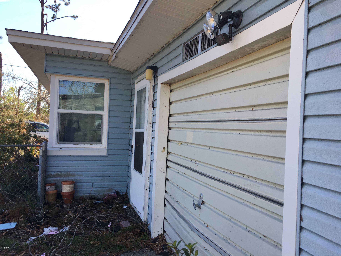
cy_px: 128
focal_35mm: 29
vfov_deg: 48.2
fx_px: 286
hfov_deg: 61.7
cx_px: 170
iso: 25
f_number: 2.2
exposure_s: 1/475
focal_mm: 4.15
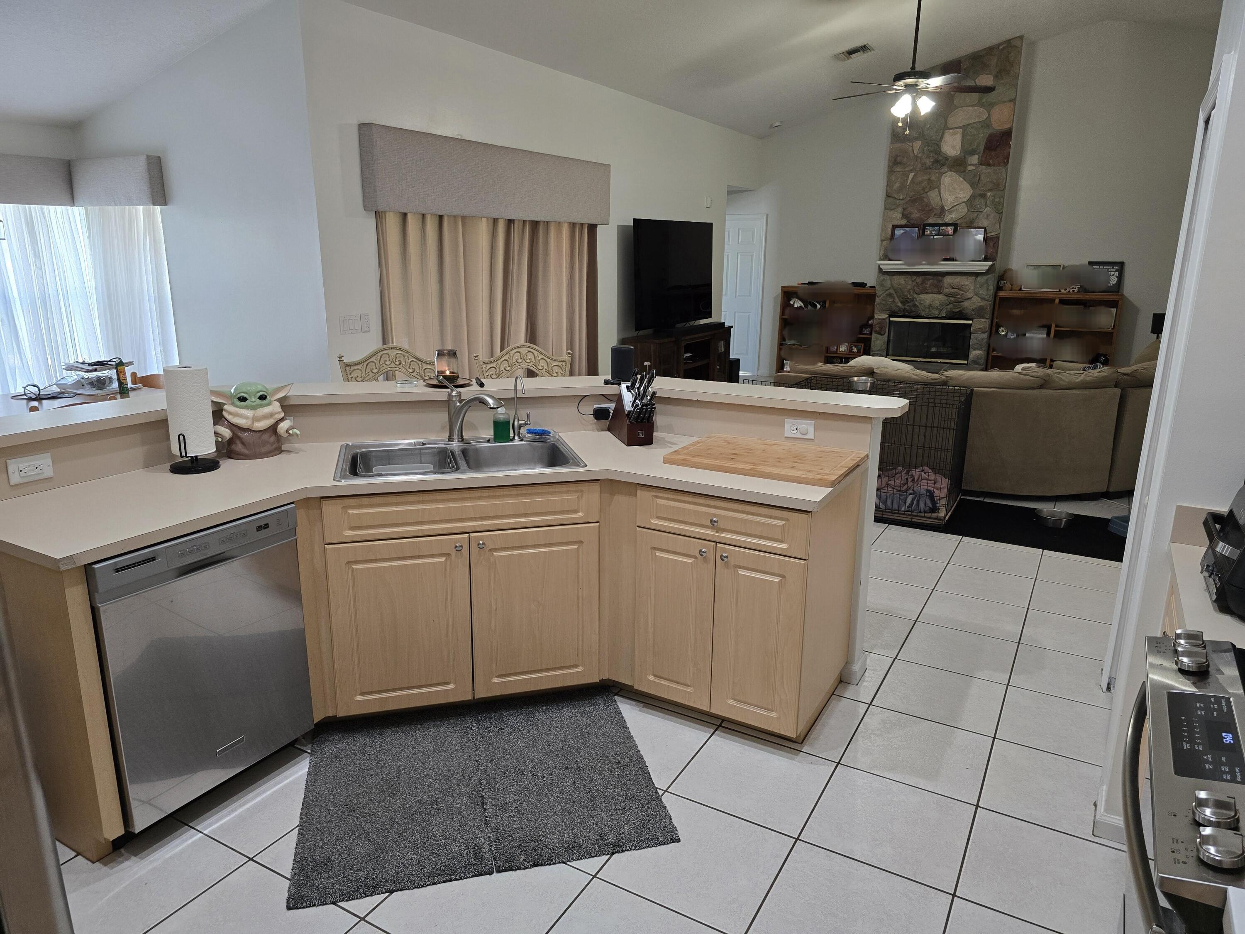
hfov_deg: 73.9
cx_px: 622
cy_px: 467
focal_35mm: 23
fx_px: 827
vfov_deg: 58.9
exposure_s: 1/120
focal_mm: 6.3
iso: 320
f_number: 1.7
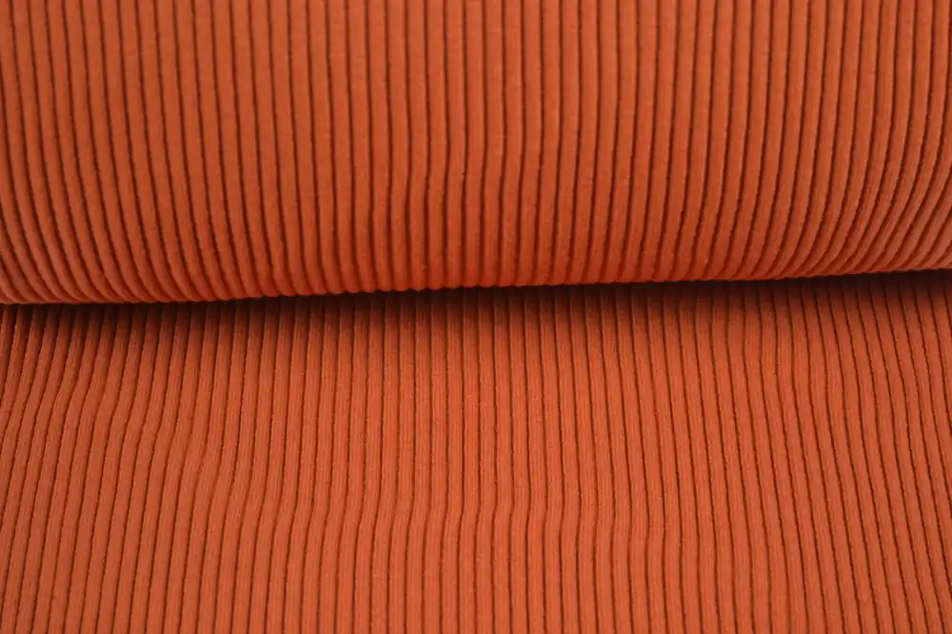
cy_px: 317
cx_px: 476
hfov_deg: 31.9
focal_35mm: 63
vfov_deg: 21.6
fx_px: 1665
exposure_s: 1/15
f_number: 5.6
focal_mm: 42
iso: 100
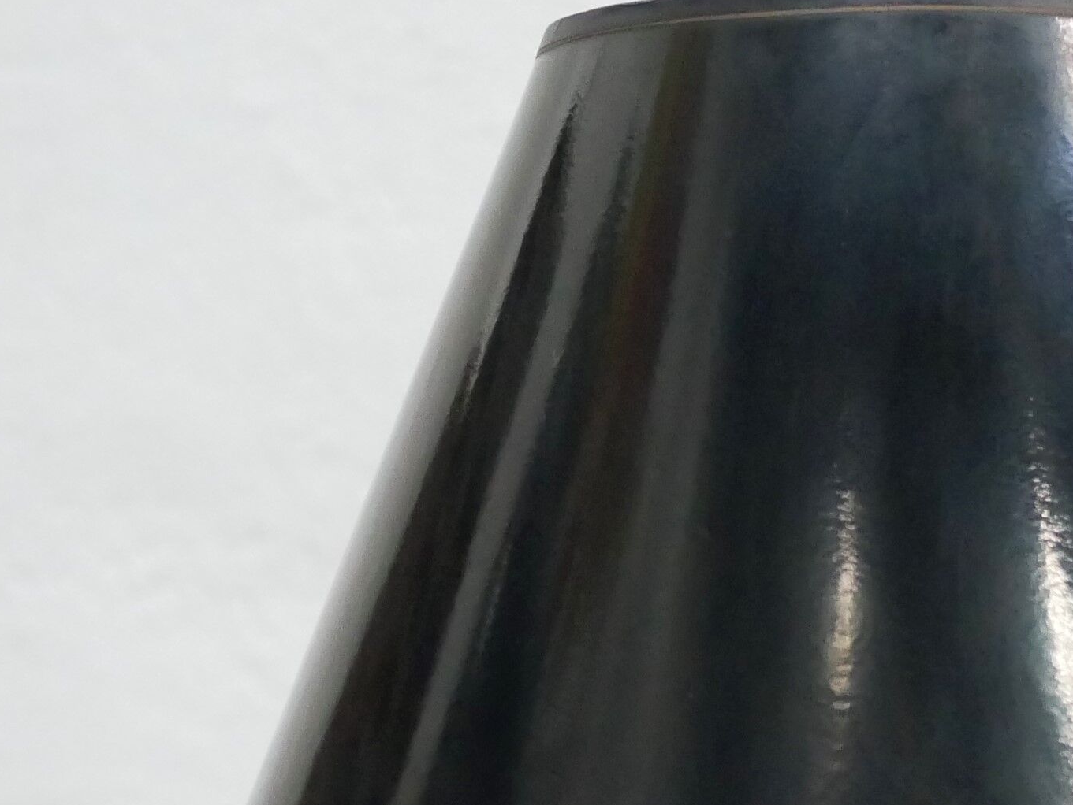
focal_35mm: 135
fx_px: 4186
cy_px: 965
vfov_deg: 10.8
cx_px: 691
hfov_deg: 14.6
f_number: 1.7
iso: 2500
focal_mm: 20
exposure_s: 1/60
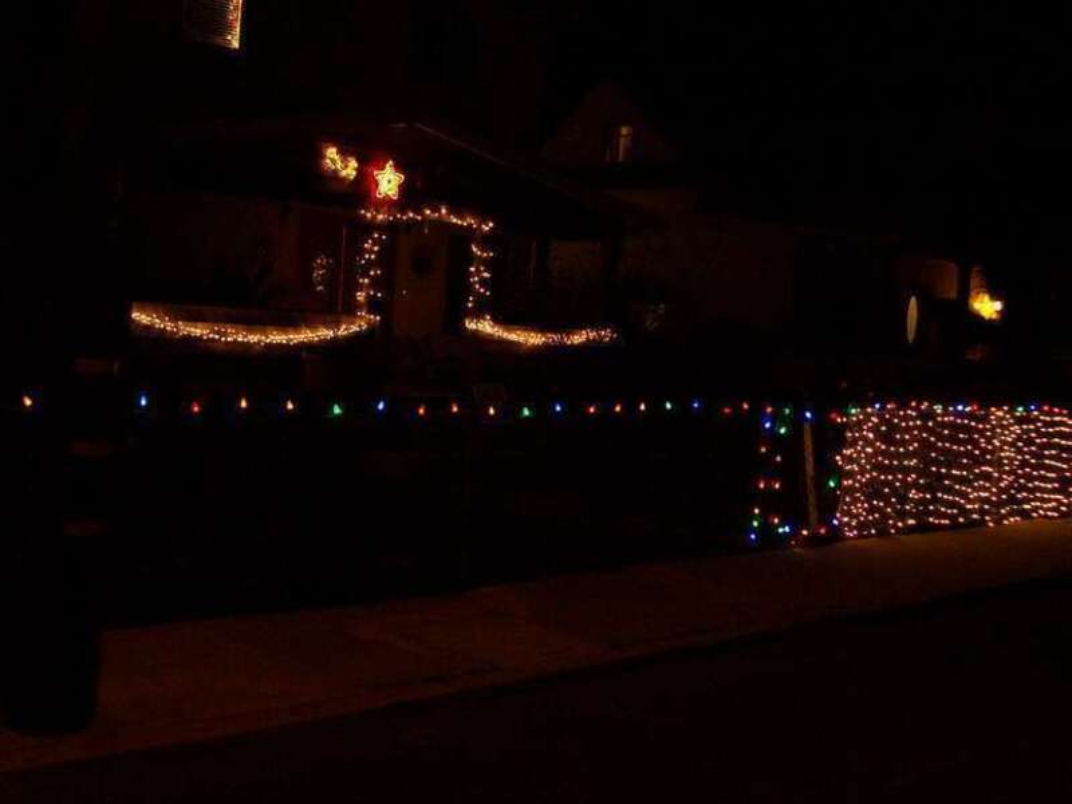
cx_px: 536
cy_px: 402
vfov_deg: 32.2
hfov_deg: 42.1
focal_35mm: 45
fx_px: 1394
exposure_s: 1/8
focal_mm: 7.6
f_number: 3
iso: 200
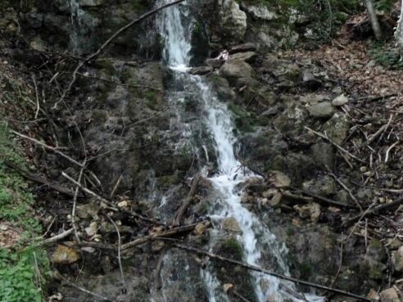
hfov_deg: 27.0
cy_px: 151
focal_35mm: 72
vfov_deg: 20.4
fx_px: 838
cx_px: 202
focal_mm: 11.9
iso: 1000
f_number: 4.1
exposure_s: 1/80
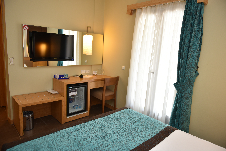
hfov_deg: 73.7
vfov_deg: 53.2
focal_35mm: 24
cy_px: 76
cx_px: 113
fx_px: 151
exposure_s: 1/60
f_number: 2.8
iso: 200
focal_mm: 24
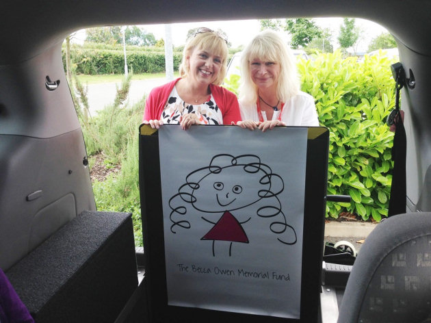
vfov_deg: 42.9
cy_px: 162
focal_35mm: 33
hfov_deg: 55.4
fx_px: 411
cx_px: 216
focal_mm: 4.12
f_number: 2.4
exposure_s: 1/198
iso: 50
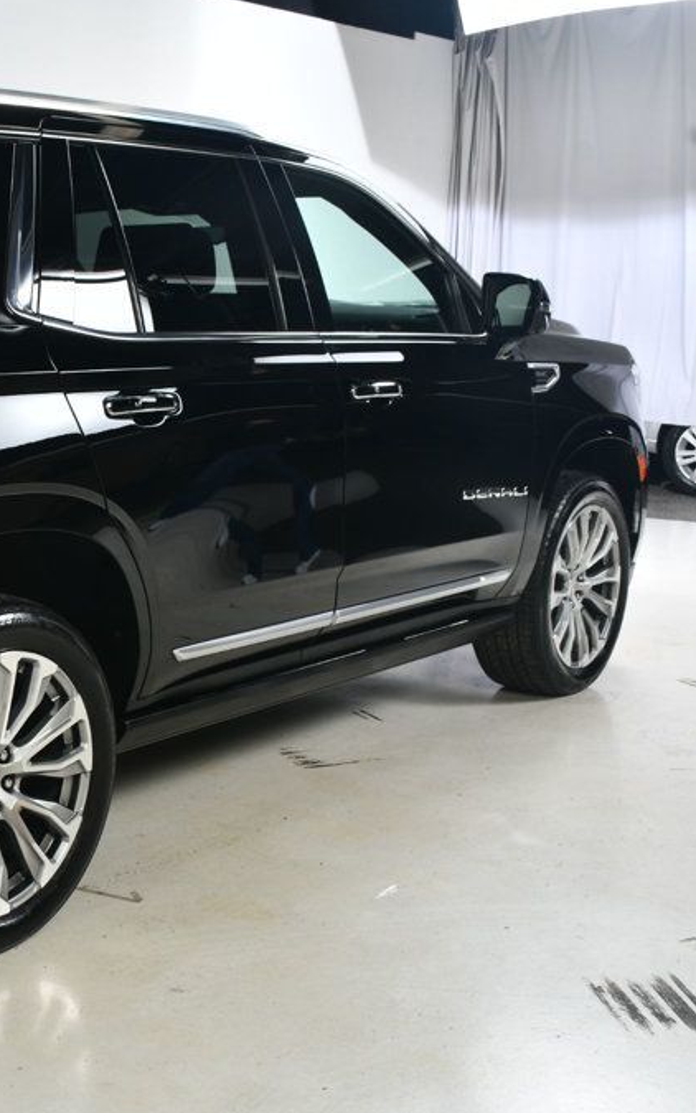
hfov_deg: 23.6
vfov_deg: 39.6
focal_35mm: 51
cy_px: 552
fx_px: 1547
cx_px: -89
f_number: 10
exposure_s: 1/160
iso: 100
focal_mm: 22
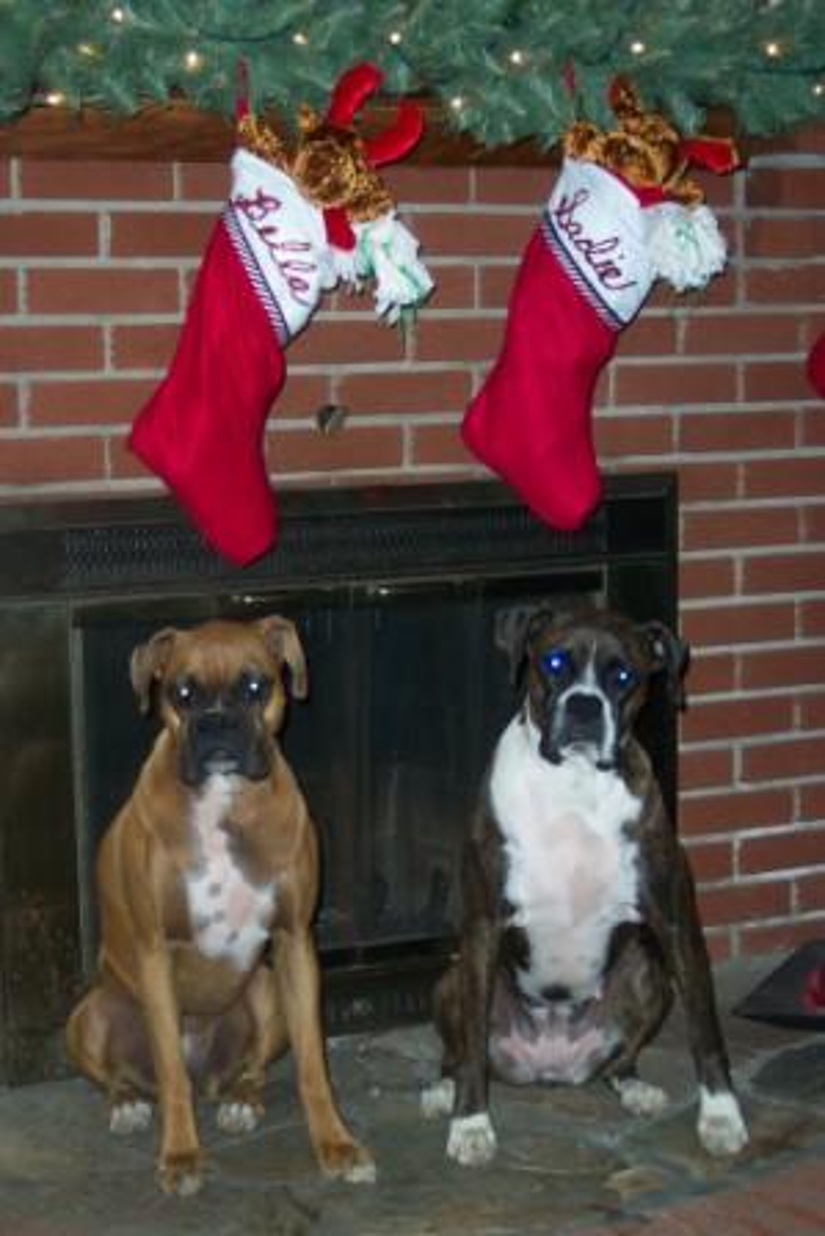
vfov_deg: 31.9
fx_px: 2164
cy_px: 618
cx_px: 412
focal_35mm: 63
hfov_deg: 21.6
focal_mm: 13.3
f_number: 3.4
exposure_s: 1/45
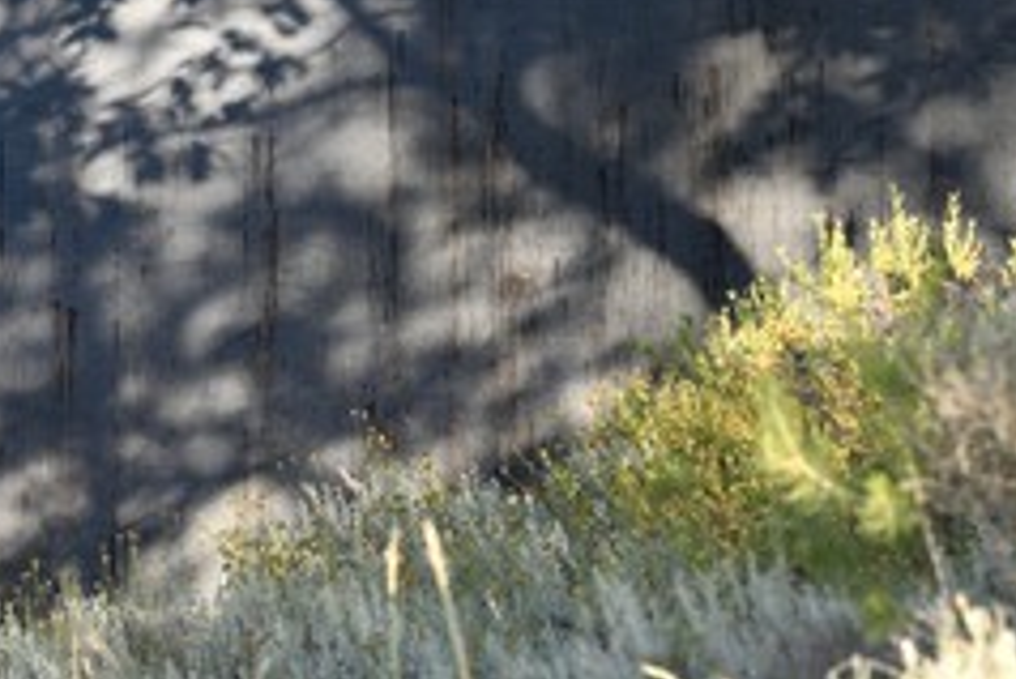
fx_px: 9206
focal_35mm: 326
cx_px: 184
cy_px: 90
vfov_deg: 4.2
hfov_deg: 6.3
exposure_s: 1/60
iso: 200
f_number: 9
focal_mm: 185
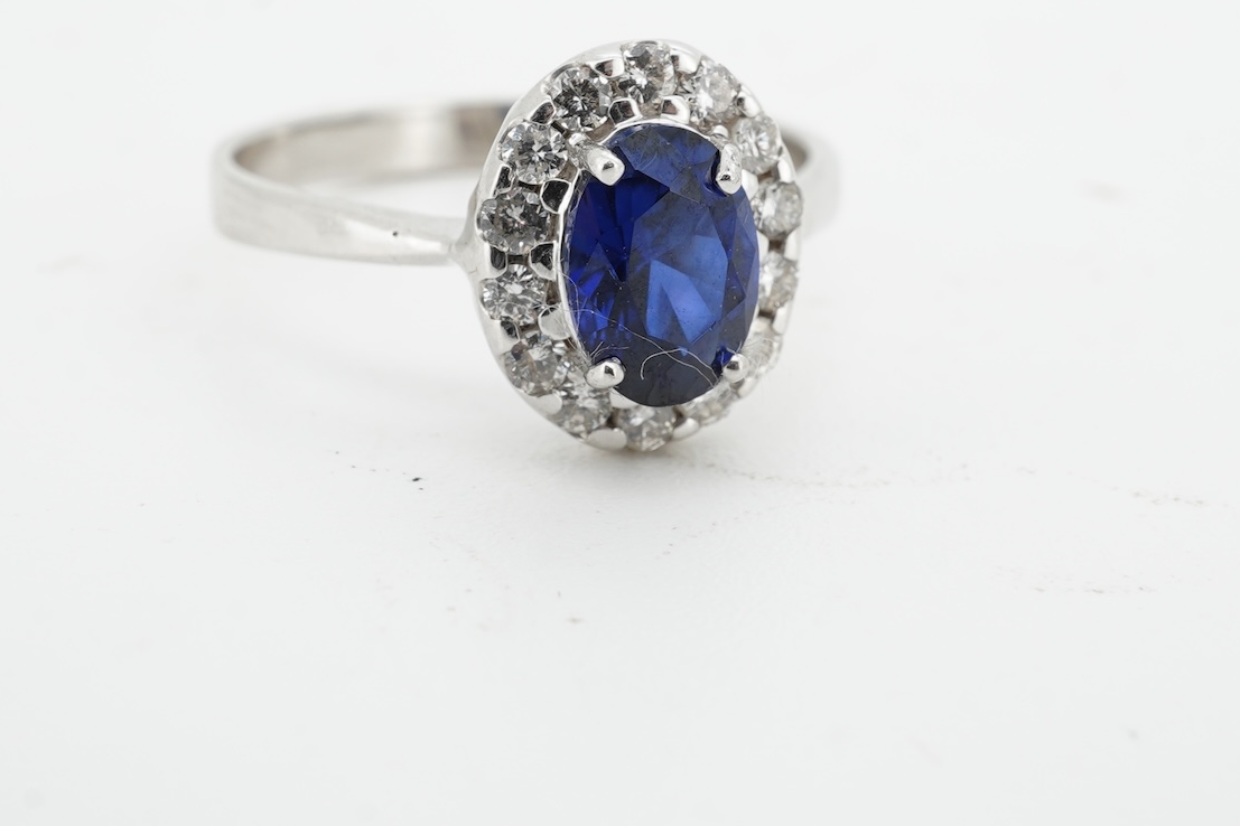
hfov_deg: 25.4
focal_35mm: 80
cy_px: 262
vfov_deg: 17.0
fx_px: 2755
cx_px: 644
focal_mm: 30
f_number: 22
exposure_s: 1/100
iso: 200
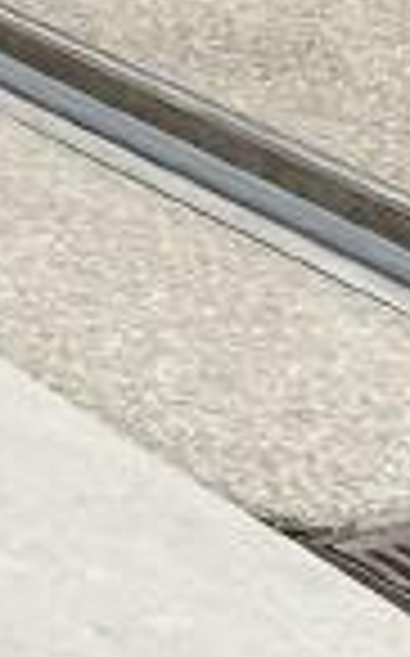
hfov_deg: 4.2
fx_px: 4335
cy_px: -1107
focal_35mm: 242
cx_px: -2077
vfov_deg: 7.8
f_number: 1.8
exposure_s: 1/1522
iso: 32
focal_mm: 4.25
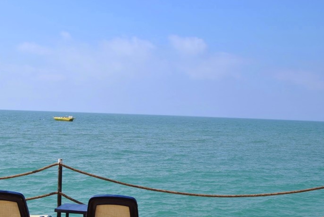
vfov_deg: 22.4
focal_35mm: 60
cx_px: 142
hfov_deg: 33.3
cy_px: 173
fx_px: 541
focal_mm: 24
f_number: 8
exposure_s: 1/250
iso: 100
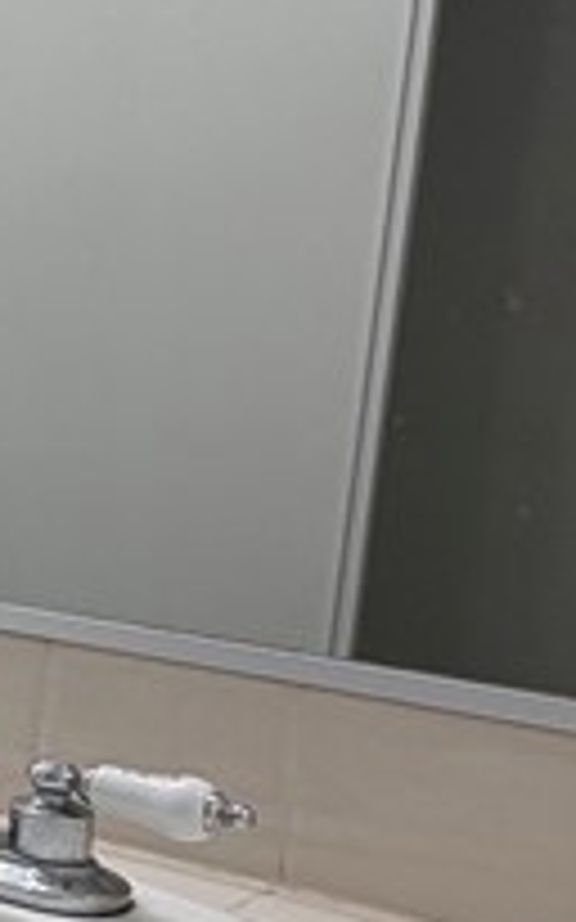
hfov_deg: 10.0
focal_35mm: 74
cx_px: -1359
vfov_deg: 27.8
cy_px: 405
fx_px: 1860
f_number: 2.2
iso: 50
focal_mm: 2.22
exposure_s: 1/120
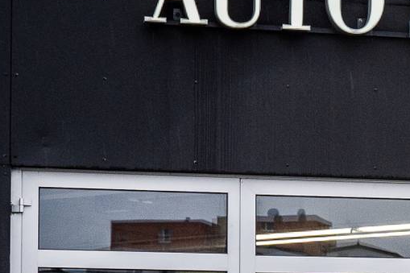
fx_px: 1719
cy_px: 374
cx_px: 547
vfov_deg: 8.9
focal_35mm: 151
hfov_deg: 13.1
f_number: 5
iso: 1600
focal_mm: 40
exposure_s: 1/100
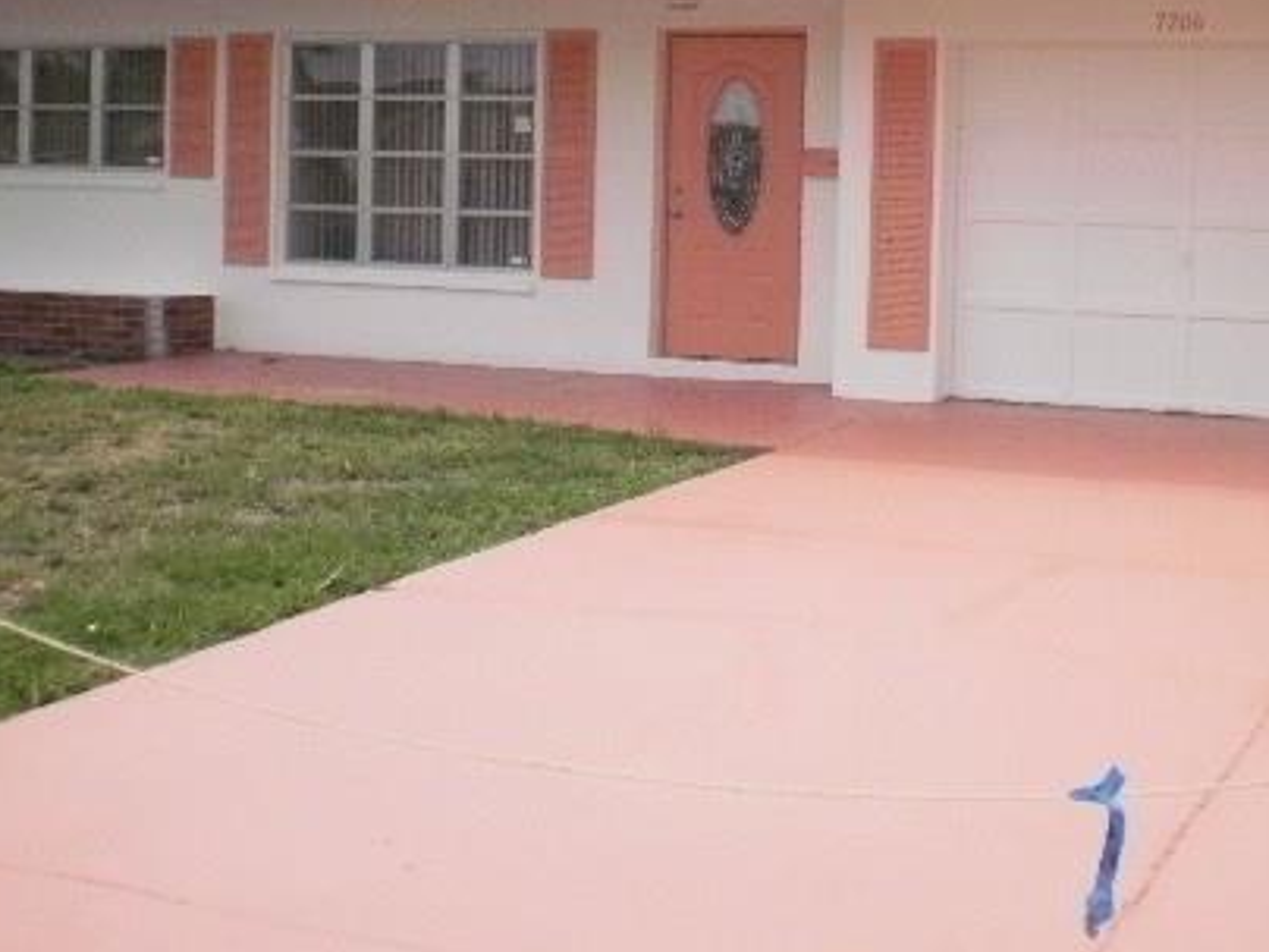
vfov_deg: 25.5
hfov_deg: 33.5
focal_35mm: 57
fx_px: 2090
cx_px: 823
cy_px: 327
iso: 400
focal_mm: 6.3
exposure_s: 1/2000
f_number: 4.6
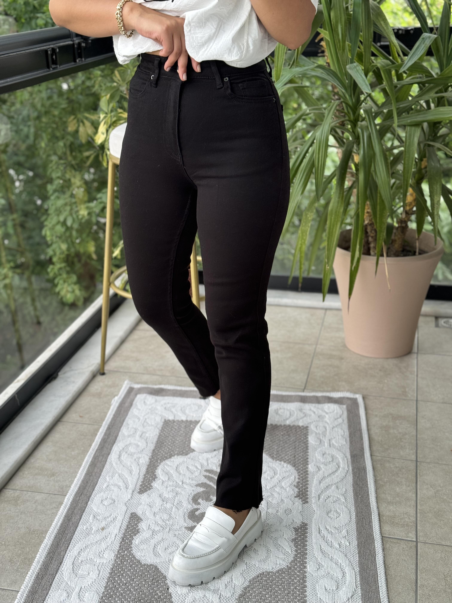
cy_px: 302
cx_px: 226
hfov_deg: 30.3
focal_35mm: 48
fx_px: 836
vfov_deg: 39.7
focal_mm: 6.76
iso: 100
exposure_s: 1/71
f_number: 1.78
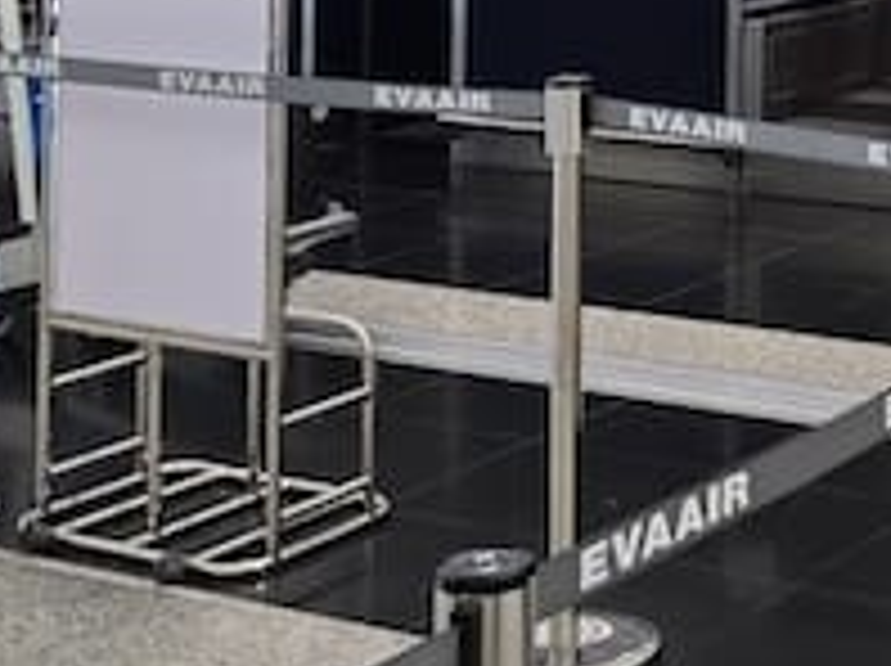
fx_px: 2391
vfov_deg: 14.7
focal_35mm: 93
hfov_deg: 19.9
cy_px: -342
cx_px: 1048
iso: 64
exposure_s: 1/60
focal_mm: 6.3
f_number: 1.7
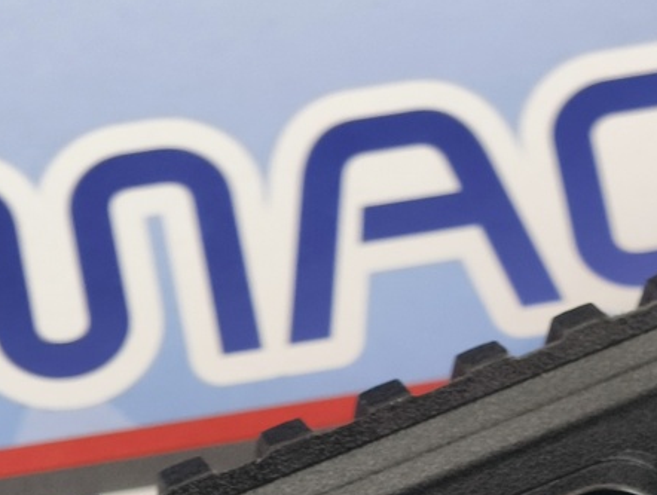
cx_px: 508
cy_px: 664
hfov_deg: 8.5
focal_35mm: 231
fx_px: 4391
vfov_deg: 6.4
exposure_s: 1/24
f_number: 2.67
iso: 794
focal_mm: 22.48
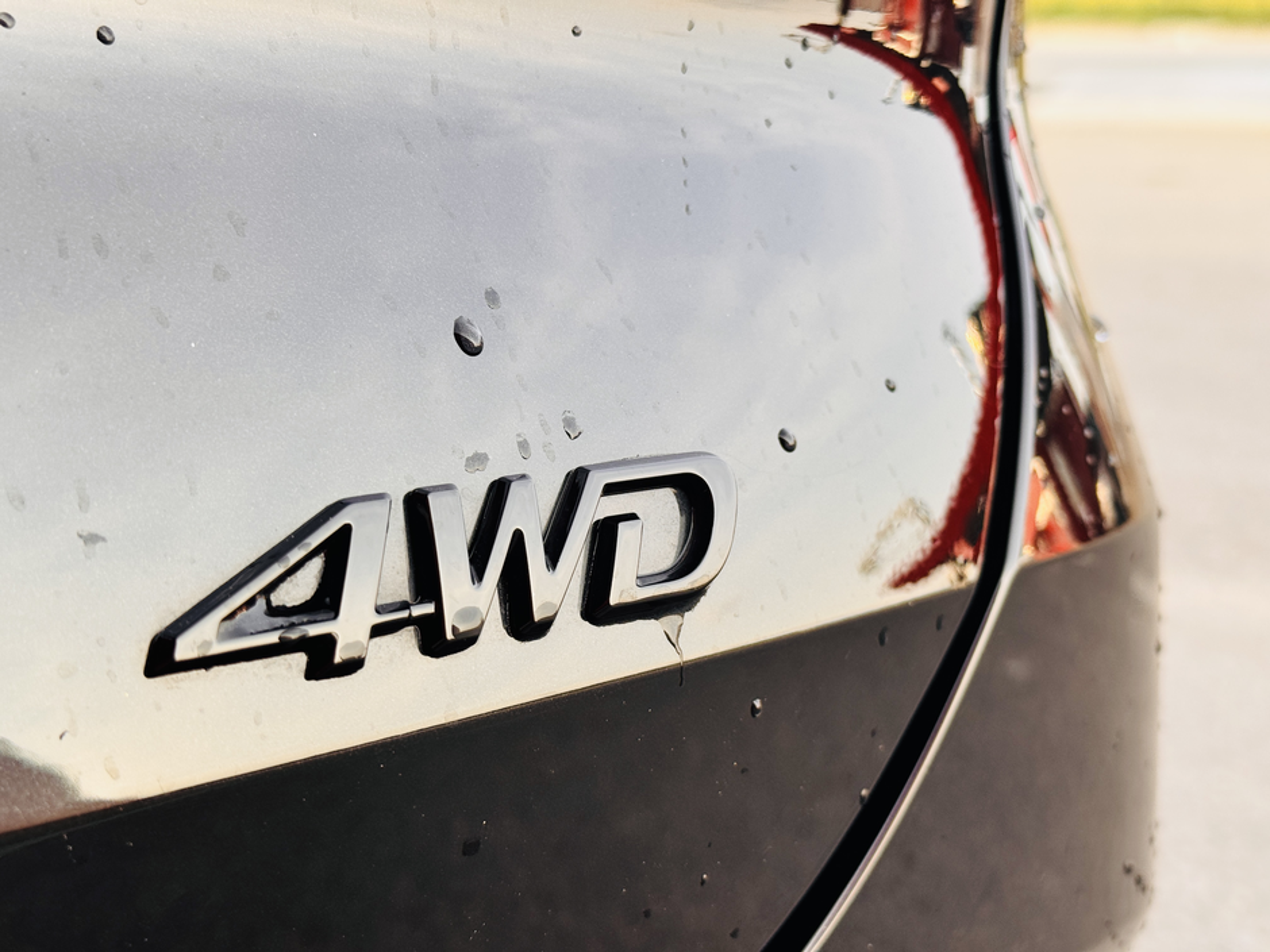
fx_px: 1761
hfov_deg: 39.7
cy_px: 476
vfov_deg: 30.3
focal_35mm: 48
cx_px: 635
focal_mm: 6.76
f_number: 1.78
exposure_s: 1/461
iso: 64
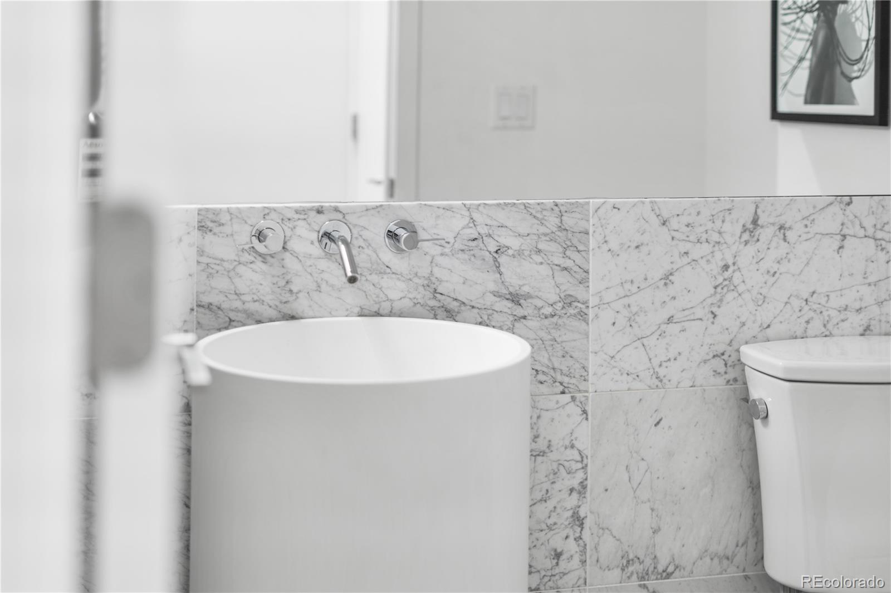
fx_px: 1237
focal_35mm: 50
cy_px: 296
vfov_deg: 27.0
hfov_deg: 39.6
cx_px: 446
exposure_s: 1/125
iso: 160
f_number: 1.8
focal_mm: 50
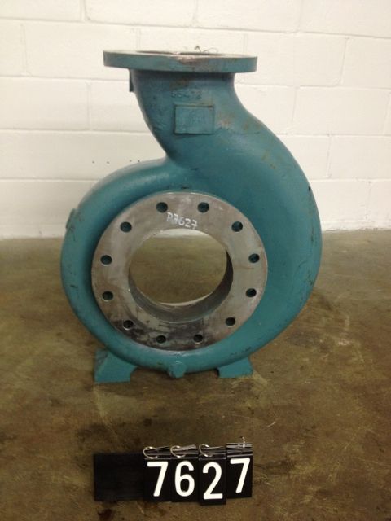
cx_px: 196
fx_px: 527
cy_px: 260
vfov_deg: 52.6
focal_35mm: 35
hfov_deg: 40.7
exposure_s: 1/20
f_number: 2.4
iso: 160
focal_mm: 4.28
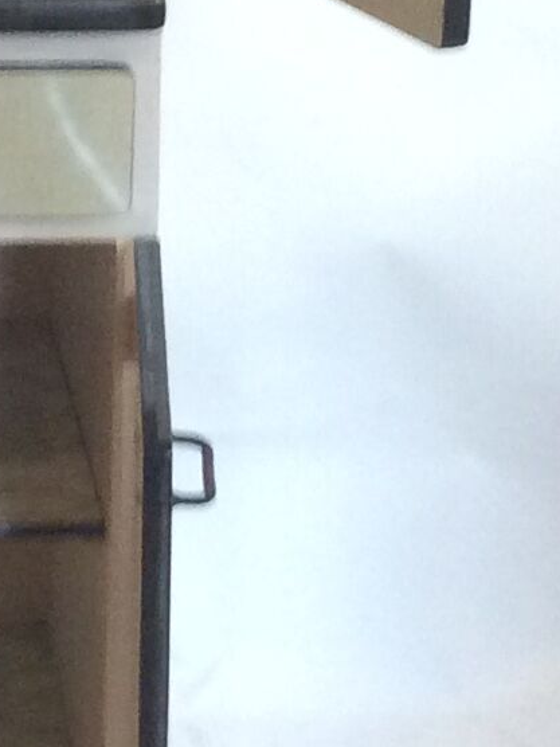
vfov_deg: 13.1
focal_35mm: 149
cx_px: -254
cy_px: 38
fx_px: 3214
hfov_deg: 9.7
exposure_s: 1/25
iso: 125
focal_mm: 3.3
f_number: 2.4
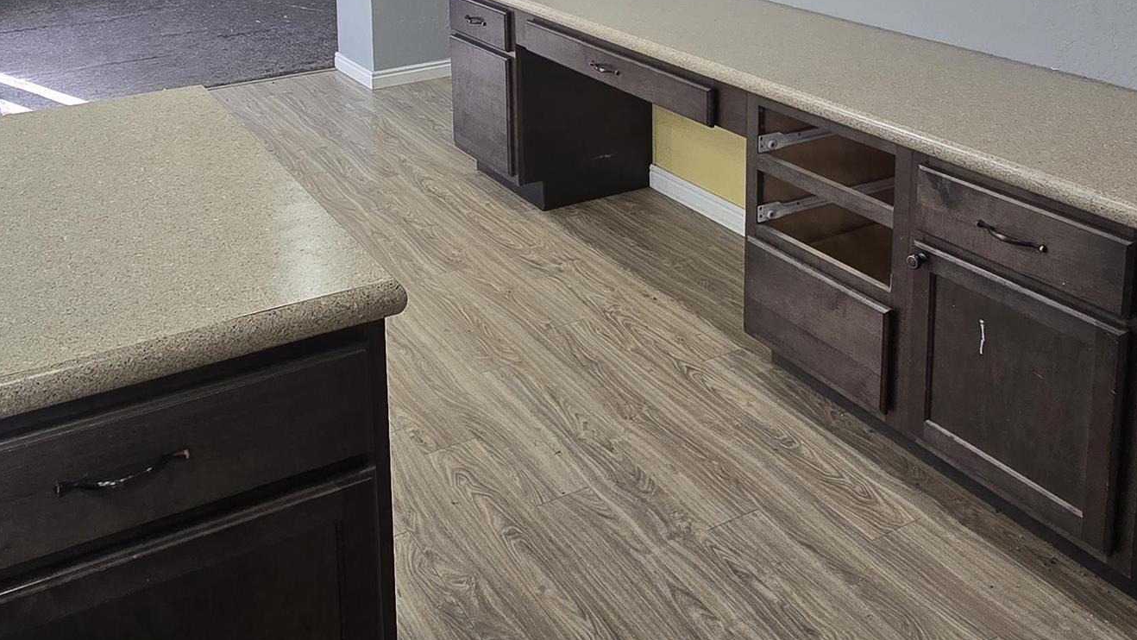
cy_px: -53
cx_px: 438
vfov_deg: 31.8
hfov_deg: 58.8
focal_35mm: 33
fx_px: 995
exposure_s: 1/60
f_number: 2.2
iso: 125
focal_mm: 2.2
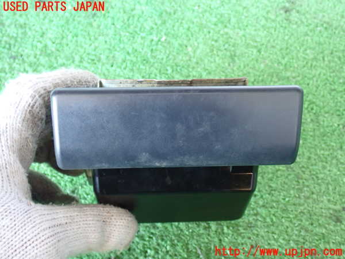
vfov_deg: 32.9
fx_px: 439
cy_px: 130
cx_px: 172
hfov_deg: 42.9
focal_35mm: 44
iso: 800
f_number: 2.9
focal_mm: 7.84
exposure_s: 1/25
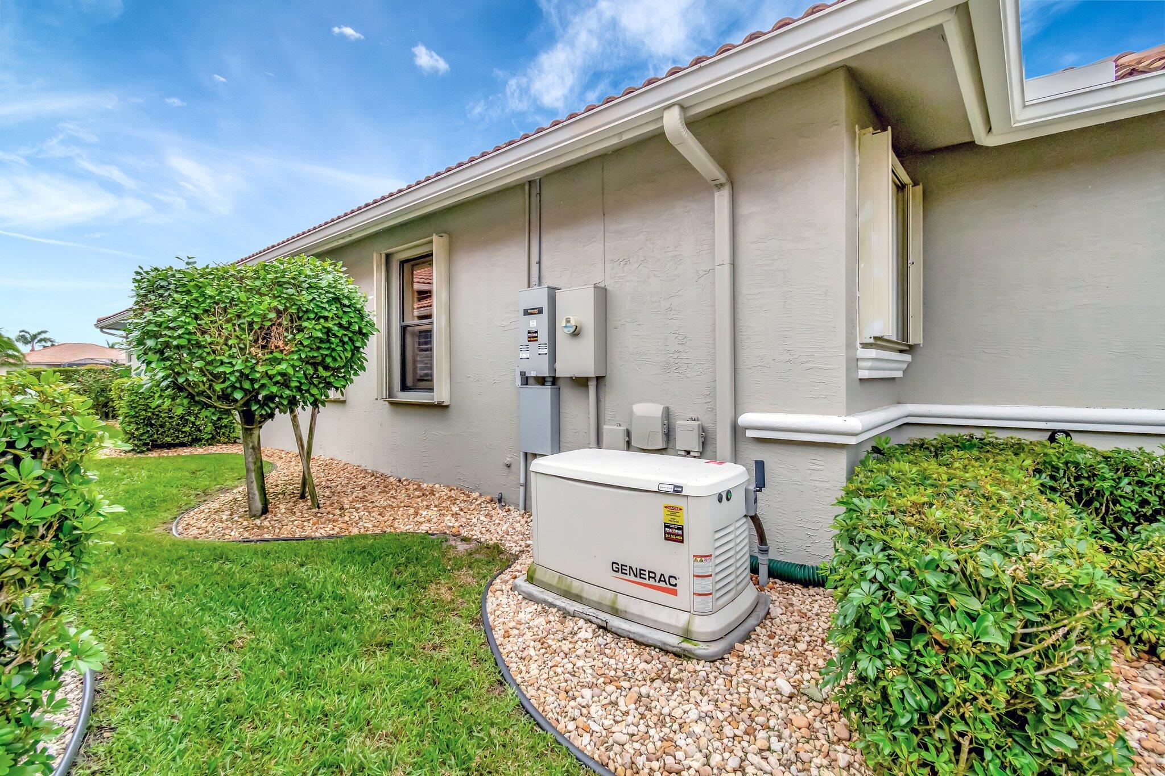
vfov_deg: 77.3
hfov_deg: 100.4
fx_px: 485
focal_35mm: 15
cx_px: 582
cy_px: 388
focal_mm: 10
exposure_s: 1/1250
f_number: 8
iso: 1000
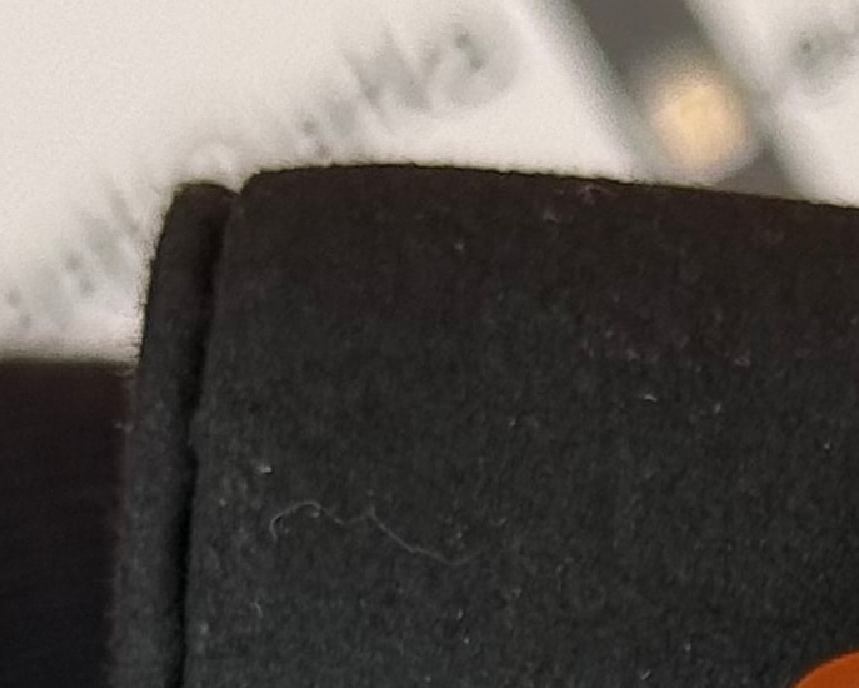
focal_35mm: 275
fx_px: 6993
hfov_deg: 6.9
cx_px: 1243
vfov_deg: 5.3
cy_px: 1959
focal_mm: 6.76
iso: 50
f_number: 1.78
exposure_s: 1/121
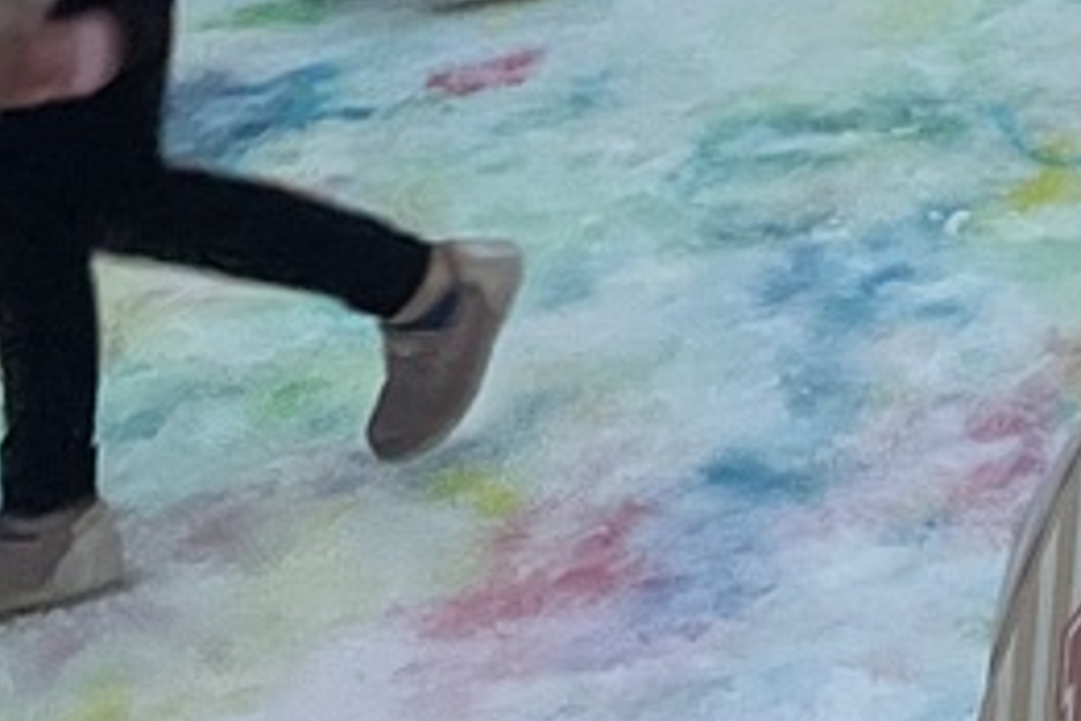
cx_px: 1818
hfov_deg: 16.7
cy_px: -841
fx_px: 3183
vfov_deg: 11.3
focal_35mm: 106
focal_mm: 4.2
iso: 500
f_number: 1.6
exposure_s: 1/50
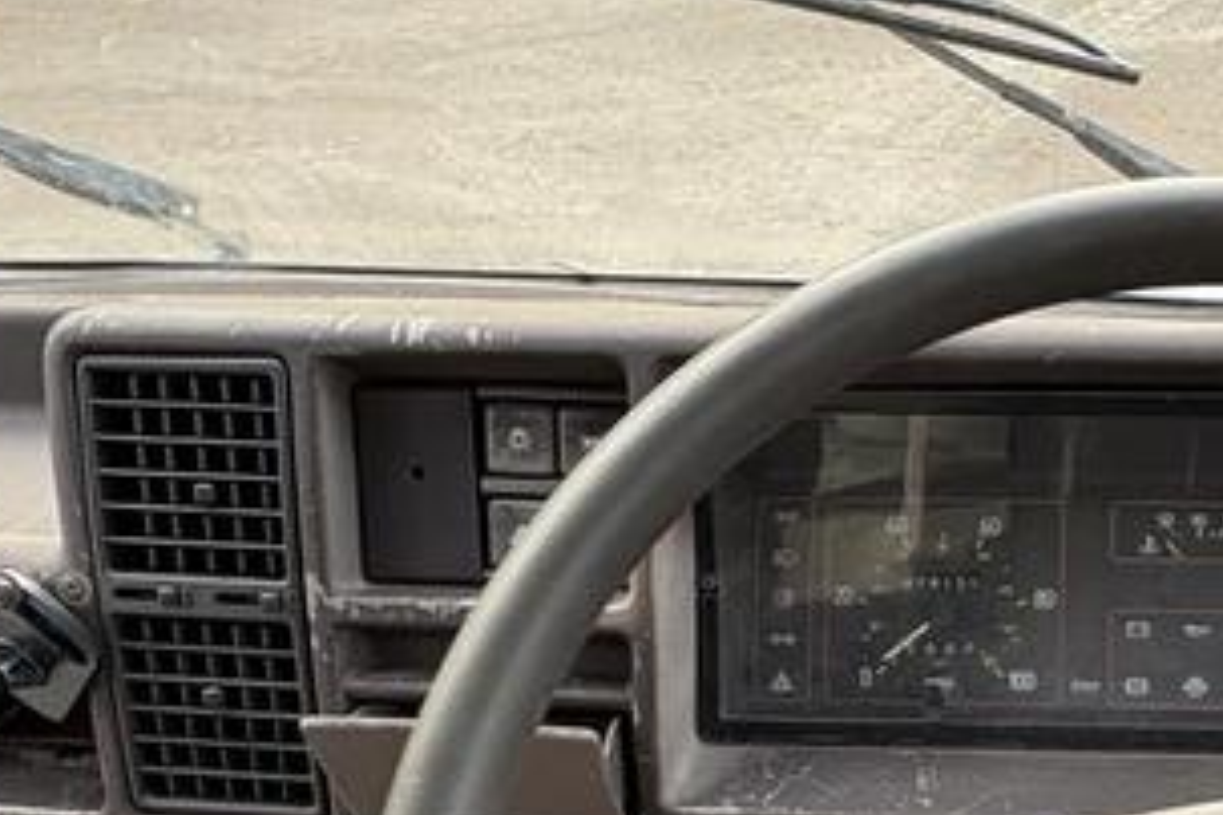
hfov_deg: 44.0
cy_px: 678
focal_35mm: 43
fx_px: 1461
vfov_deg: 30.3
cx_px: 908
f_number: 2.2
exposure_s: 1/99
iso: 125
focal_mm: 2.22
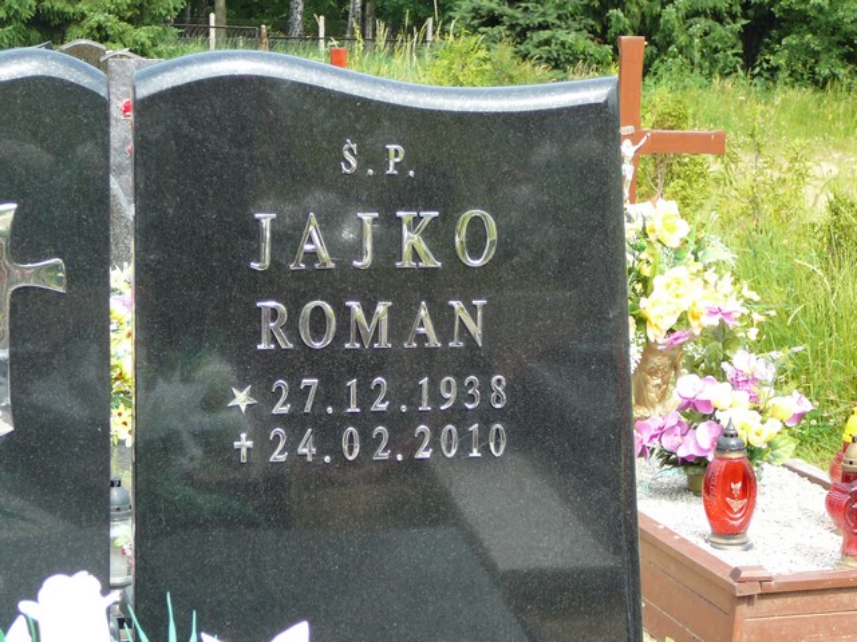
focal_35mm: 87
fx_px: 2154
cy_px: 321
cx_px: 428
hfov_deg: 22.5
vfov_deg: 17.0
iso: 80
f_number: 3.8
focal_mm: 13
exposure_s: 1/160
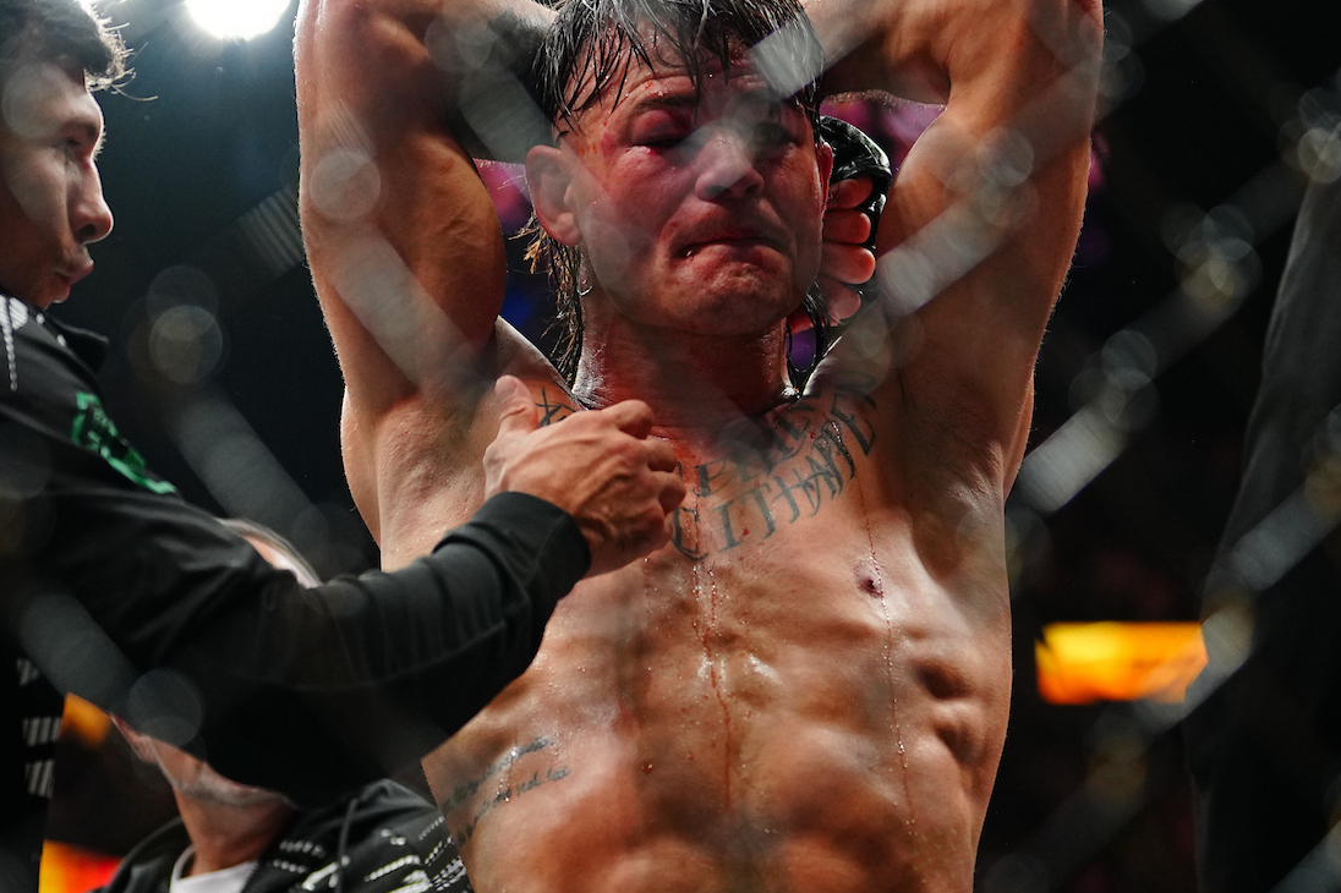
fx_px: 4282
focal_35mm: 115
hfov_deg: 17.8
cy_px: 412
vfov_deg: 11.9
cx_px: 614
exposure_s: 1/800
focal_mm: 70
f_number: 2.8
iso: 2000
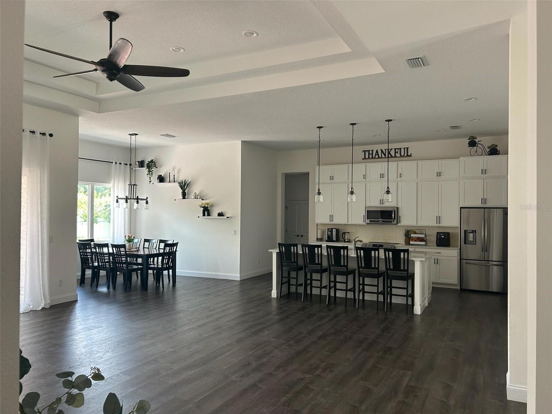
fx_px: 415
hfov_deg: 67.3
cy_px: 207
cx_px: 276
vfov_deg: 53.1
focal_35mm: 26
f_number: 1.5
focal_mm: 5.7
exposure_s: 1/121
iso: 100
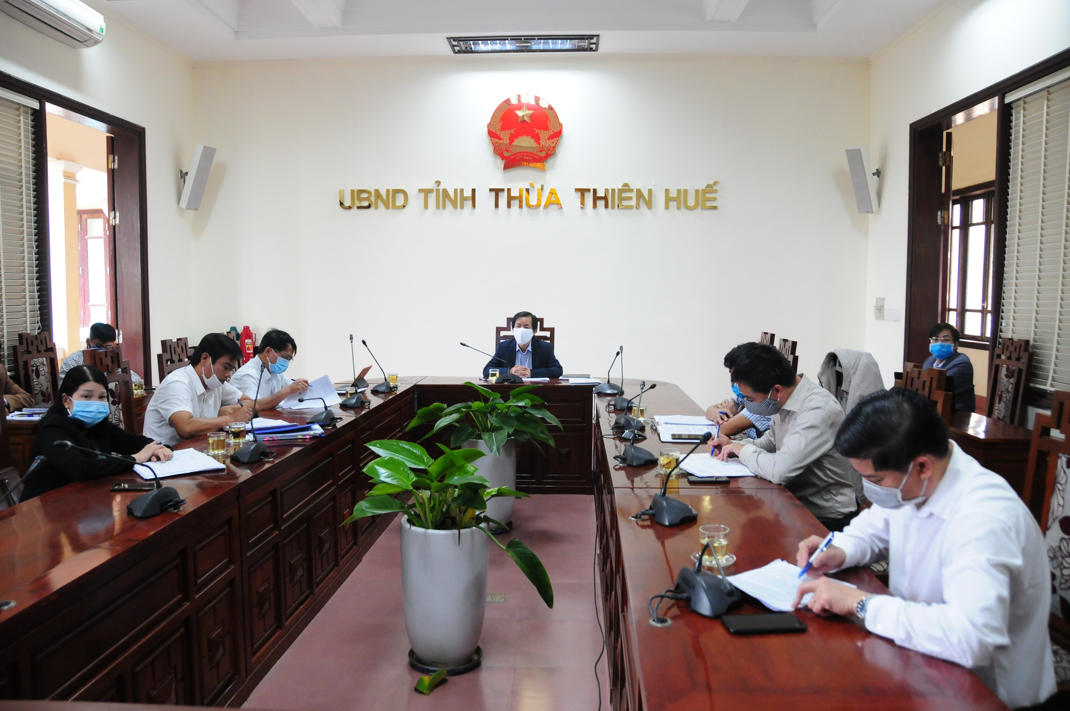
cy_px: 356
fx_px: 1069
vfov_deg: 36.8
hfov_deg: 53.2
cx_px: 535
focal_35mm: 36
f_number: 4.5
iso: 1250
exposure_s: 1/80
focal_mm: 24
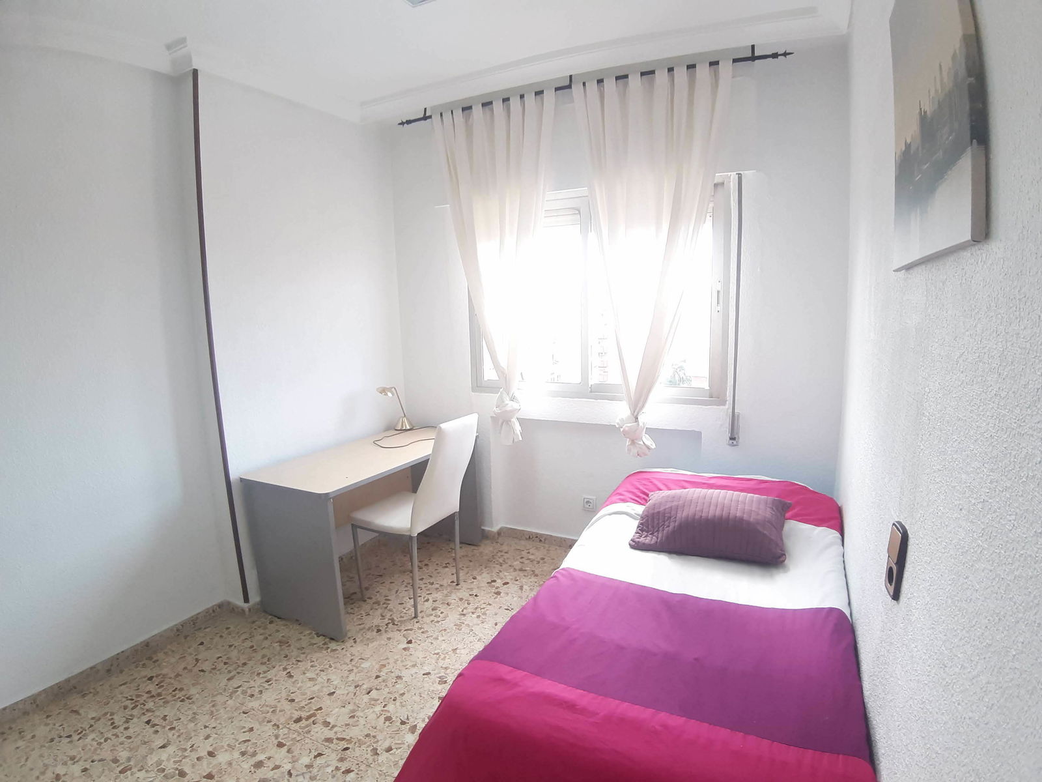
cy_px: 391
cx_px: 521
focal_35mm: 18
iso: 64
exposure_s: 1/50
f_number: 2.4
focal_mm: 1.87
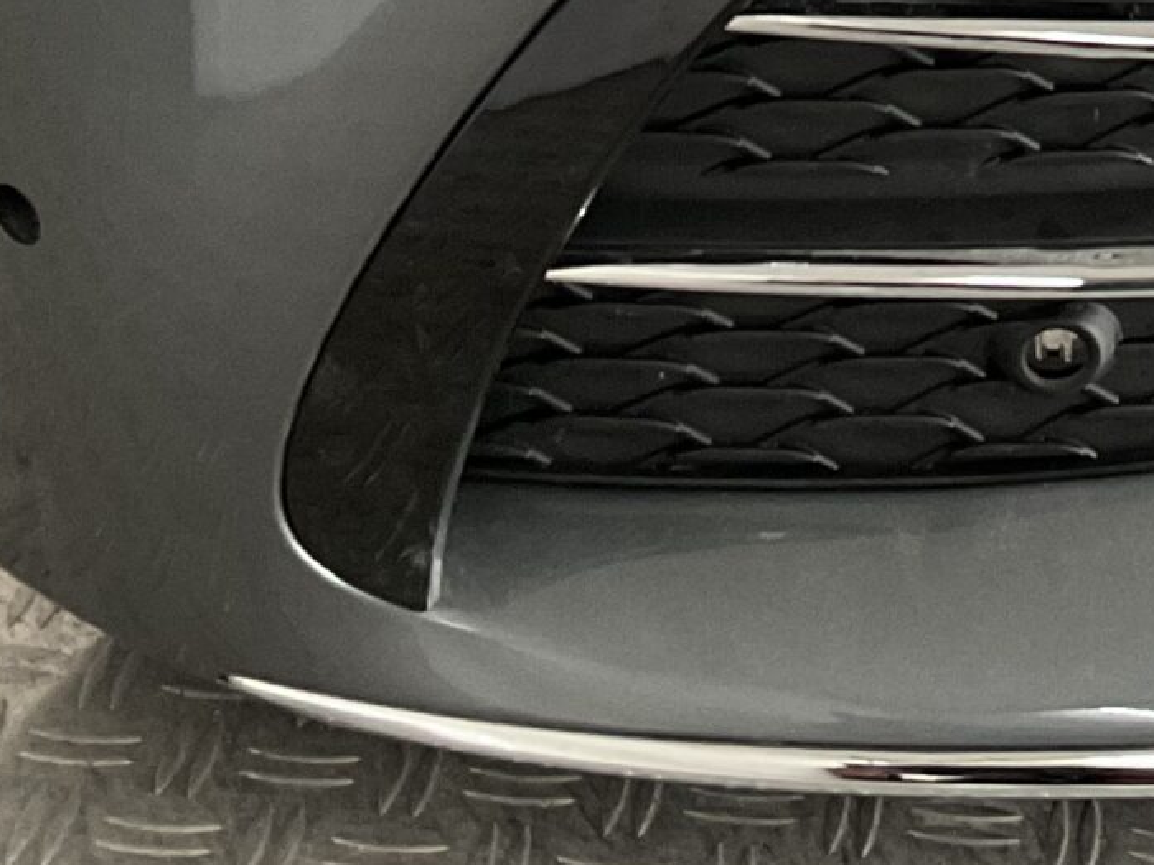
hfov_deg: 17.8
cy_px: -437
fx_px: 3534
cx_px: 1307
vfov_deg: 13.2
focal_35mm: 106
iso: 80
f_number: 1.8
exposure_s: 1/50
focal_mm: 3
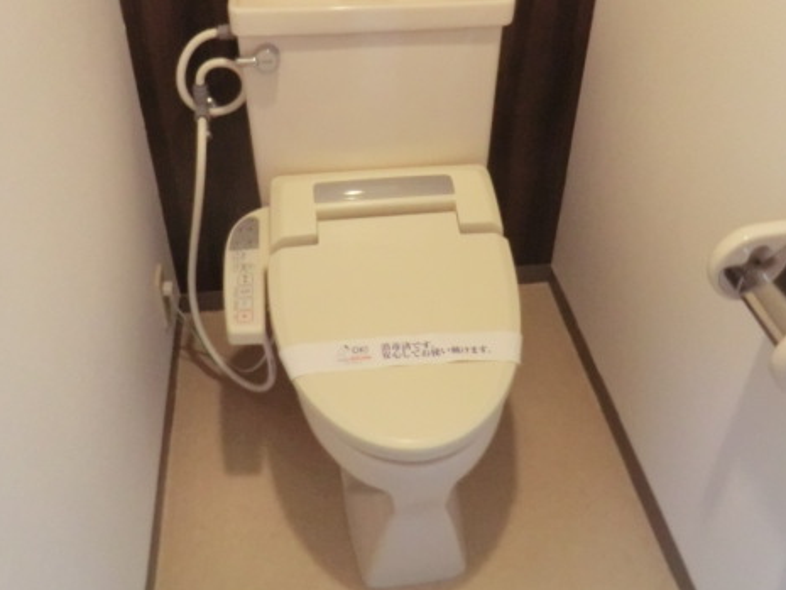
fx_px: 750
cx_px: 443
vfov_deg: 42.5
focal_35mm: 33
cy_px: 203
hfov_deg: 55.2
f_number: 3.2
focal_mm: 4.3
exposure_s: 1/60
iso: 500
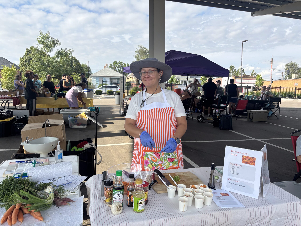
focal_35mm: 26
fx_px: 226
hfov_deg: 67.3
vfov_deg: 53.1
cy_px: 113
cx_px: 150
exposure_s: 1/1876
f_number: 1.6
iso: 50
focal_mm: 5.96
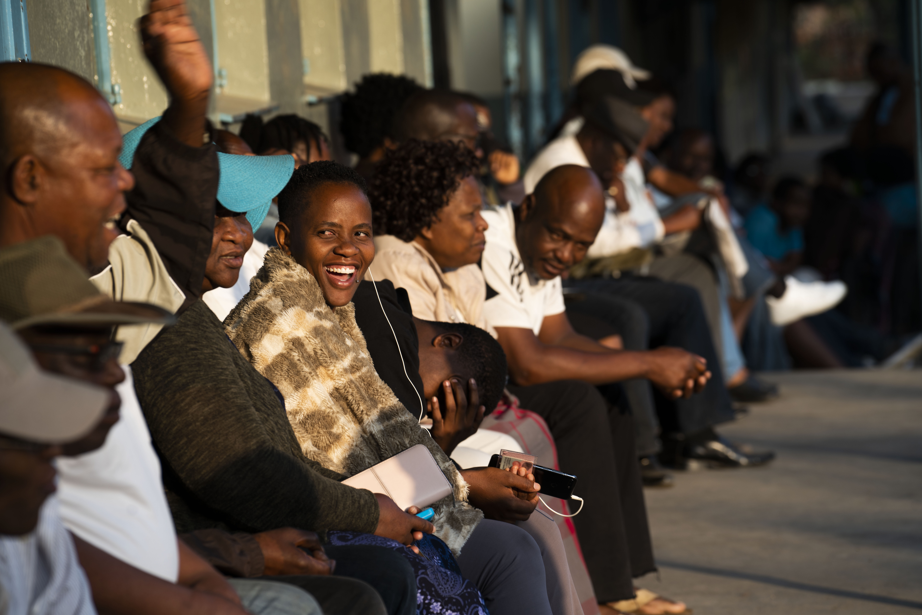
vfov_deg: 6.9
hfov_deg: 10.3
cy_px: 308
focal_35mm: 200
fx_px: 5123
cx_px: 461
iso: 100
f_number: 6.3
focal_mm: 200
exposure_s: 1/80
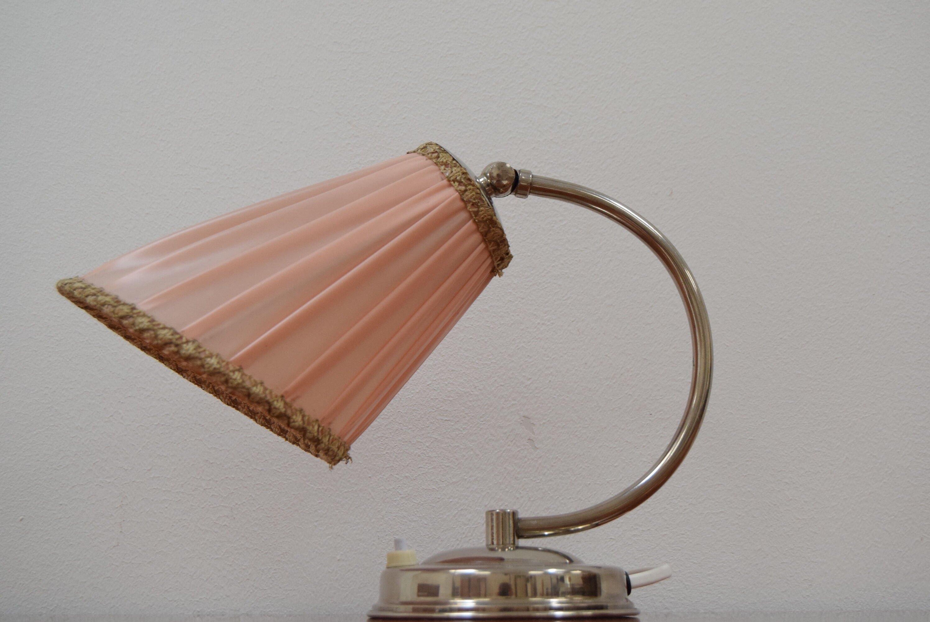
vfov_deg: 23.8
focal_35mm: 57
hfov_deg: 35.0
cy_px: 311
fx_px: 1474
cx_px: 465
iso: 1600
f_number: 6.3
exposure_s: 1/160
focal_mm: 38
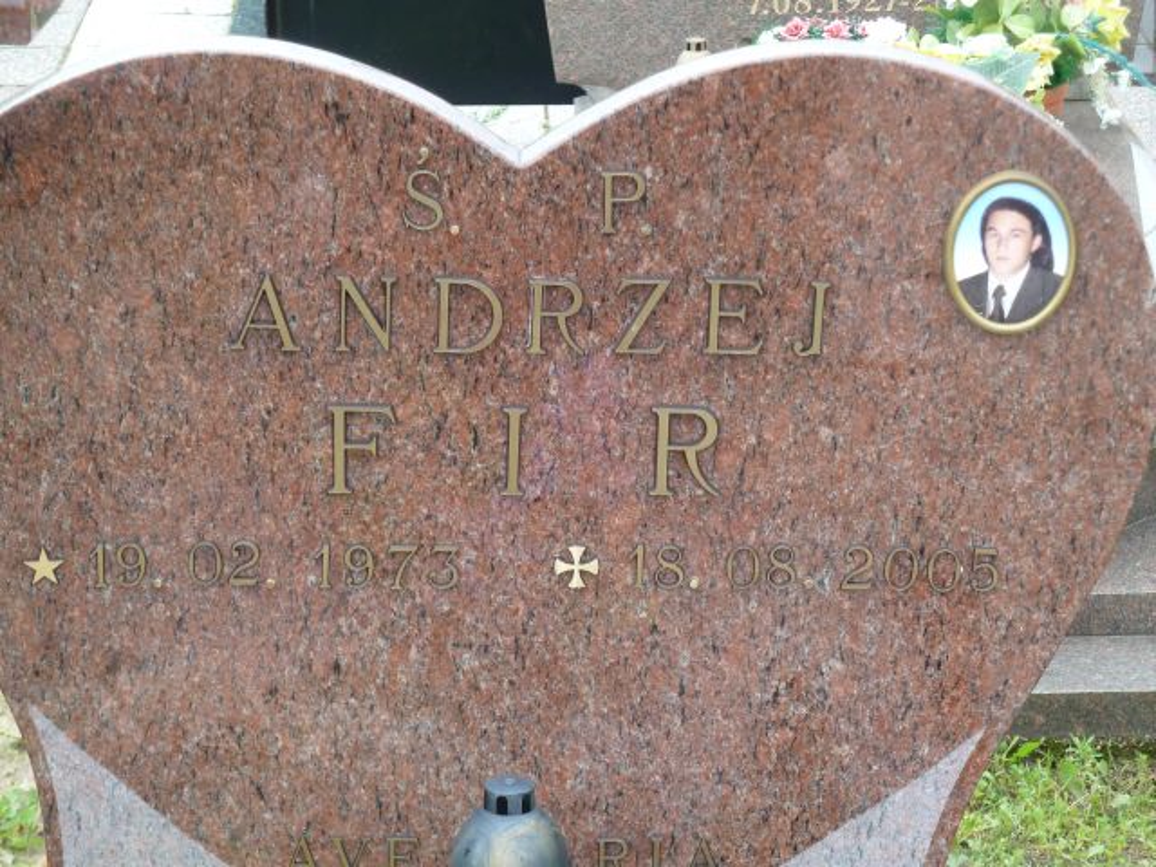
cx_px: 578
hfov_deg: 16.6
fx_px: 3974
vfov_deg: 12.5
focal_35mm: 119
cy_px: 434
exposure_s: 1/40
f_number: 4.4
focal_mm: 19.5
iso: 125
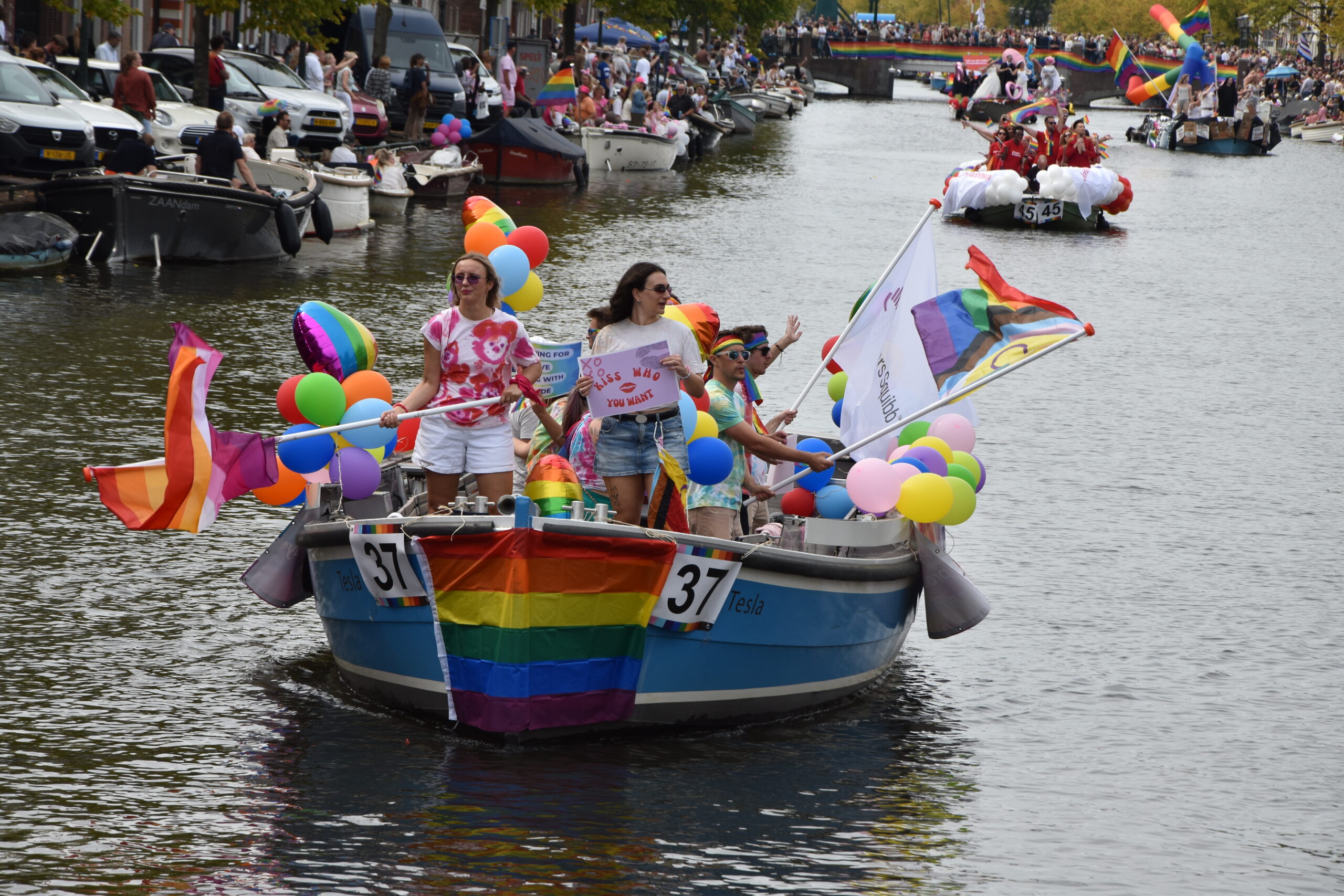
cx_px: 672
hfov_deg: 13.0
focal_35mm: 158
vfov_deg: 8.7
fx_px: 5880
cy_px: 448
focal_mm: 105
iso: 200
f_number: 9
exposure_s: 1/320
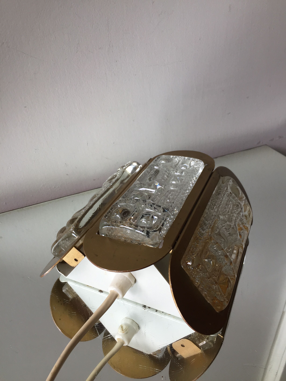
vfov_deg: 61.7
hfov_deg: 48.2
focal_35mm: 29
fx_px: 319
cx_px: 143
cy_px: 190
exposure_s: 1/100
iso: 50
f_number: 2.2
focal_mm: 4.15
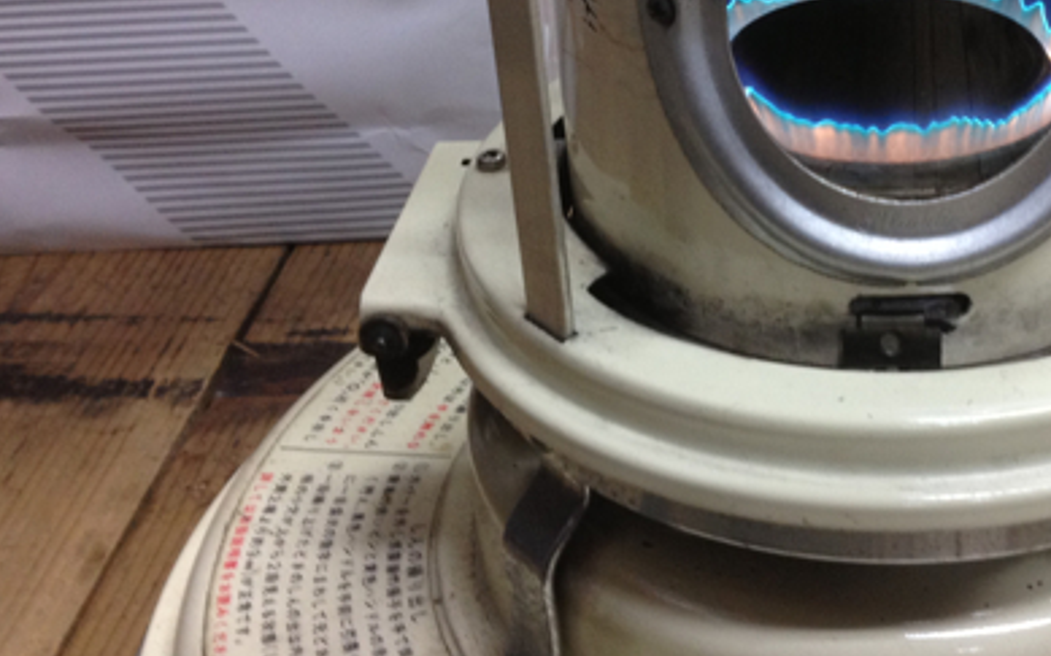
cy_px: 192
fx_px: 1747
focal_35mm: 61
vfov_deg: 21.2
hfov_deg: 32.7
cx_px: 816
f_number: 2.4
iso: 125
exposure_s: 1/20
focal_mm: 4.28
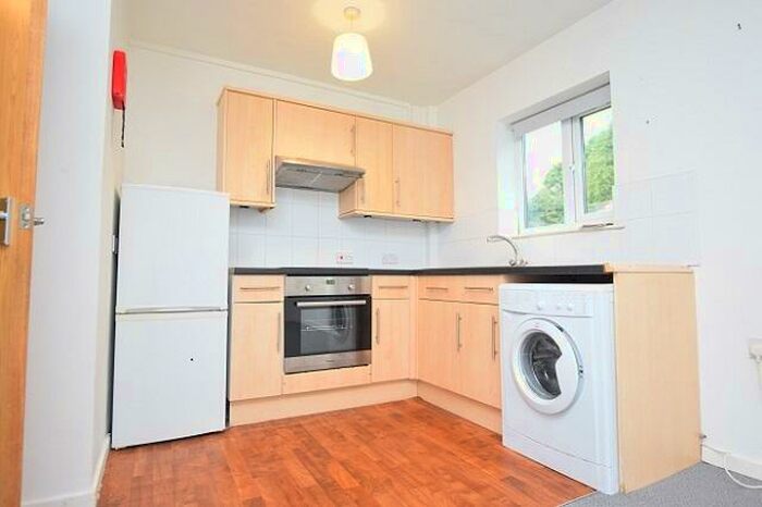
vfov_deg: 63.2
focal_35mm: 20
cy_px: 254
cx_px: 381
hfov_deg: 85.4
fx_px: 413
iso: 640
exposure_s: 1/60
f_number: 4
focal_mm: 13
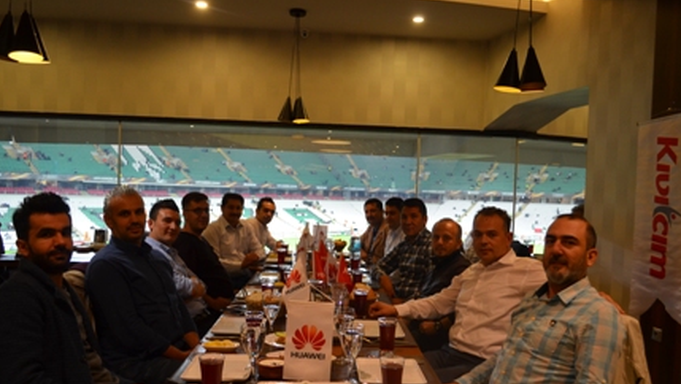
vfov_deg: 32.8
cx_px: 348
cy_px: 226
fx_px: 651
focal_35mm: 36
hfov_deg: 55.3
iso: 800
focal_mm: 22
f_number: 3.8
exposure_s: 1/50
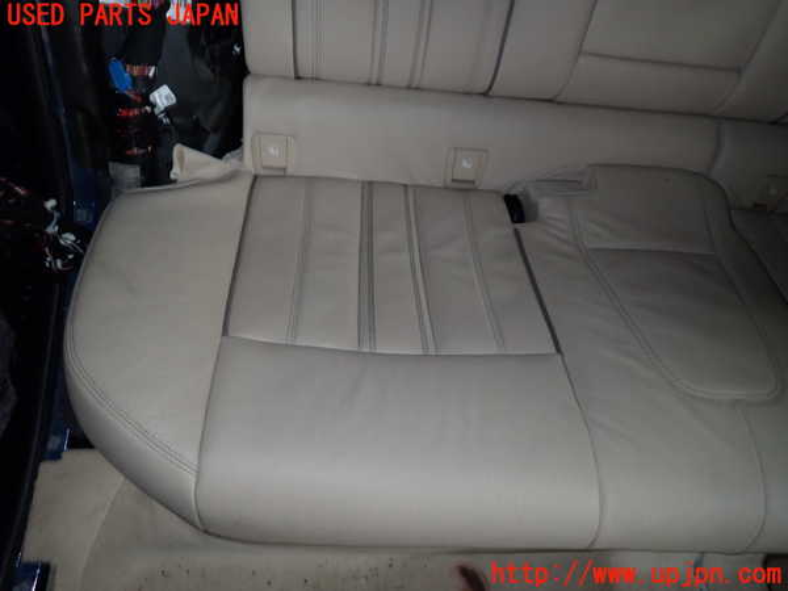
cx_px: 394
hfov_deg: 69.4
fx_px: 569
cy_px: 296
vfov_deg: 54.9
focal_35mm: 25
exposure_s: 1/30
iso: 200
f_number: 2
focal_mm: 4.5
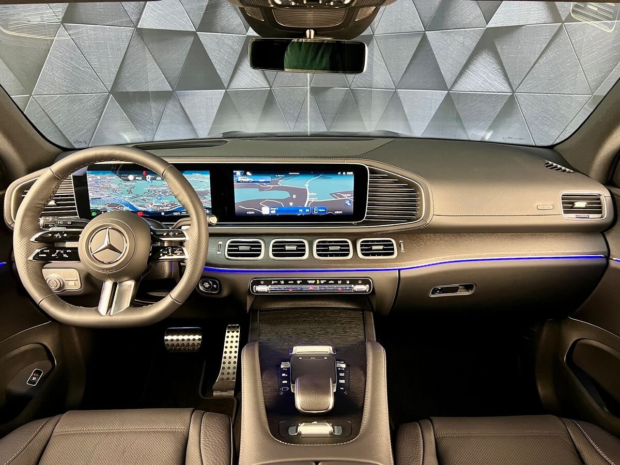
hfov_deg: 67.3
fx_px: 466
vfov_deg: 53.1
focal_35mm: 26
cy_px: 232
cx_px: 310
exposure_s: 1/58
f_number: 1.5
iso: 500
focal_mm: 5.7
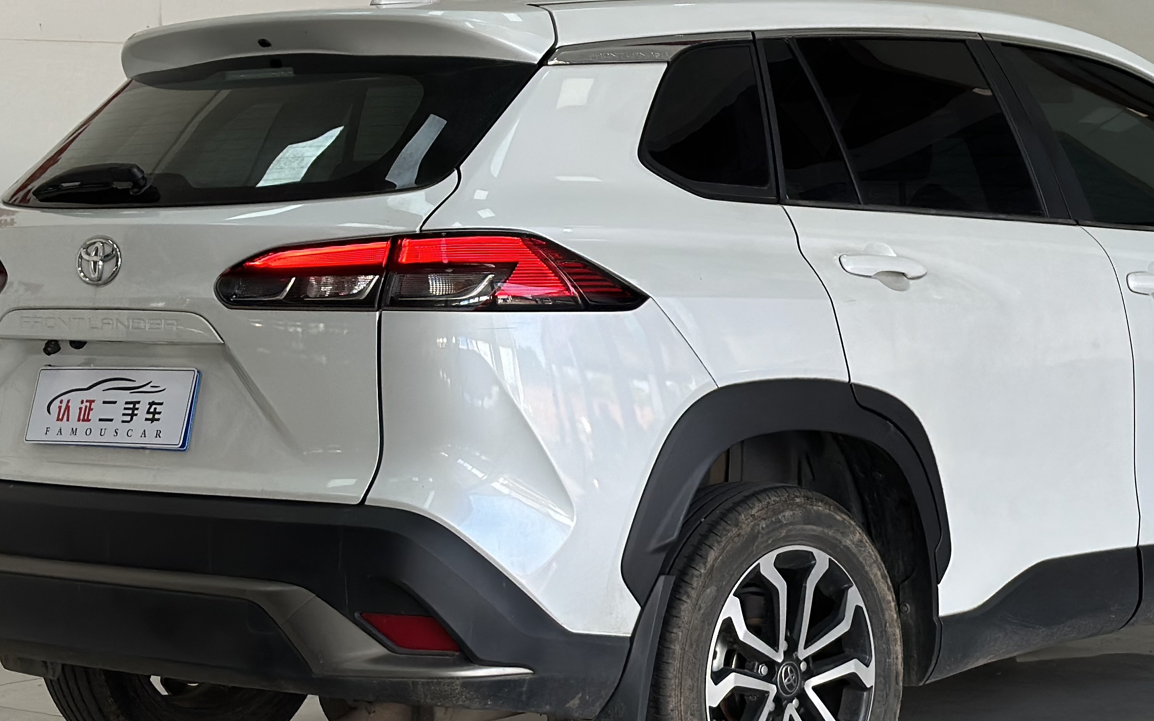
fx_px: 2862
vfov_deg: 14.4
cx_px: 699
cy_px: 282
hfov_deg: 22.8
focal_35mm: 91
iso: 80
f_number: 1.78
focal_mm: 6.86
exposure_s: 1/312
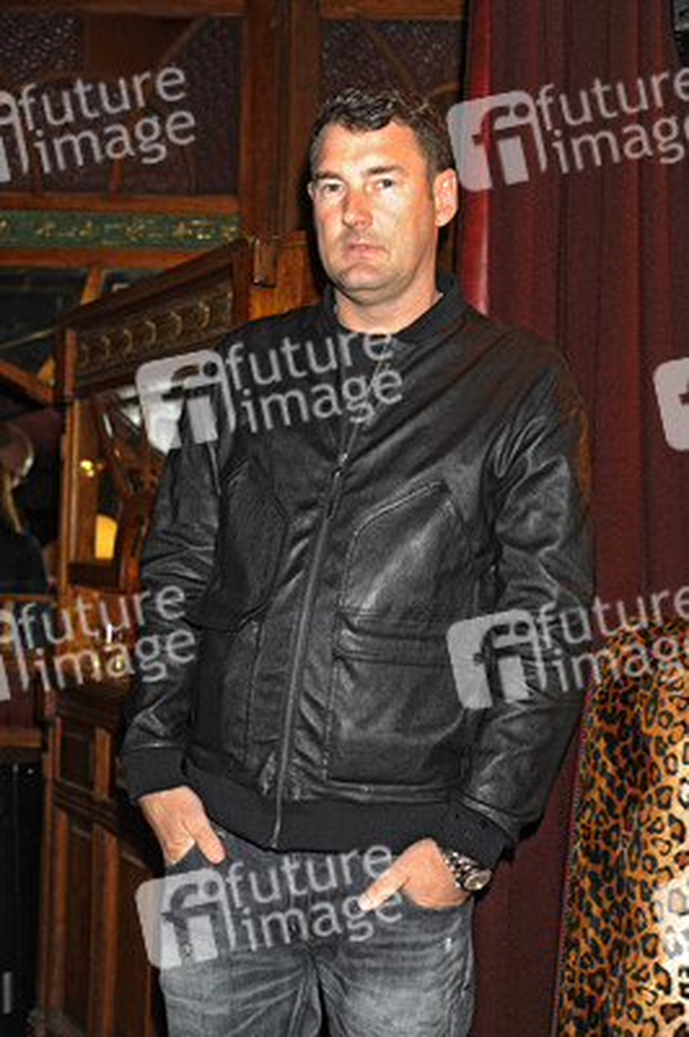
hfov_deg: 28.0
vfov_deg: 41.1
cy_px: 518
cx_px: 344
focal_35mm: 48
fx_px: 1380
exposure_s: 1/40
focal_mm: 48
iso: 1000
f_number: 4.5
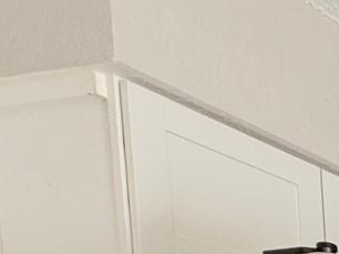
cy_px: 538
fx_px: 665
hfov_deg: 15.6
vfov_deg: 15.8
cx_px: 798
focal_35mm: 68
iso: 250
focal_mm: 2.2
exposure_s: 1/77.4
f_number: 2.2
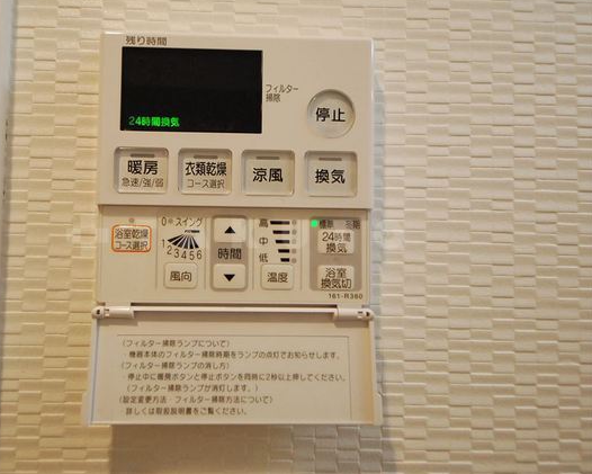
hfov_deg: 69.5
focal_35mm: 24
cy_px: 235
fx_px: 421
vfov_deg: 58.8
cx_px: 235
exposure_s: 1/100
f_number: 5.3
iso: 1600
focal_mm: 14
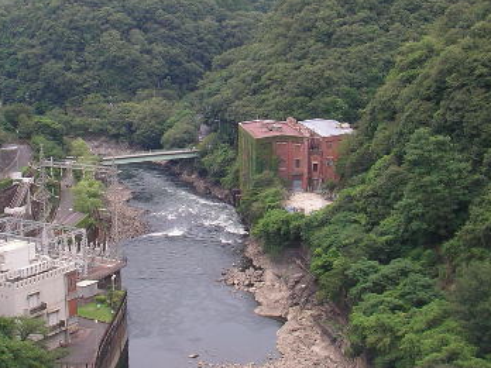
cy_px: 223
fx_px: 965
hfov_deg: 28.5
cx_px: 198
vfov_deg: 21.6
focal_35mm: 68
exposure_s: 1/250
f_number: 2.8
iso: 50
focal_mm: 5.7
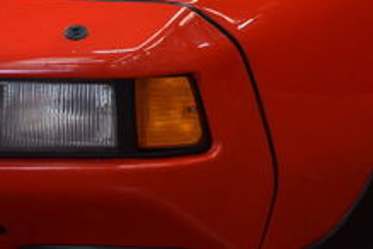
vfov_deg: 10.5
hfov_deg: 16.0
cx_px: 370
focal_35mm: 126
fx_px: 1305
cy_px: -138
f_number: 4
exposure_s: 1/60
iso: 400
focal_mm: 24
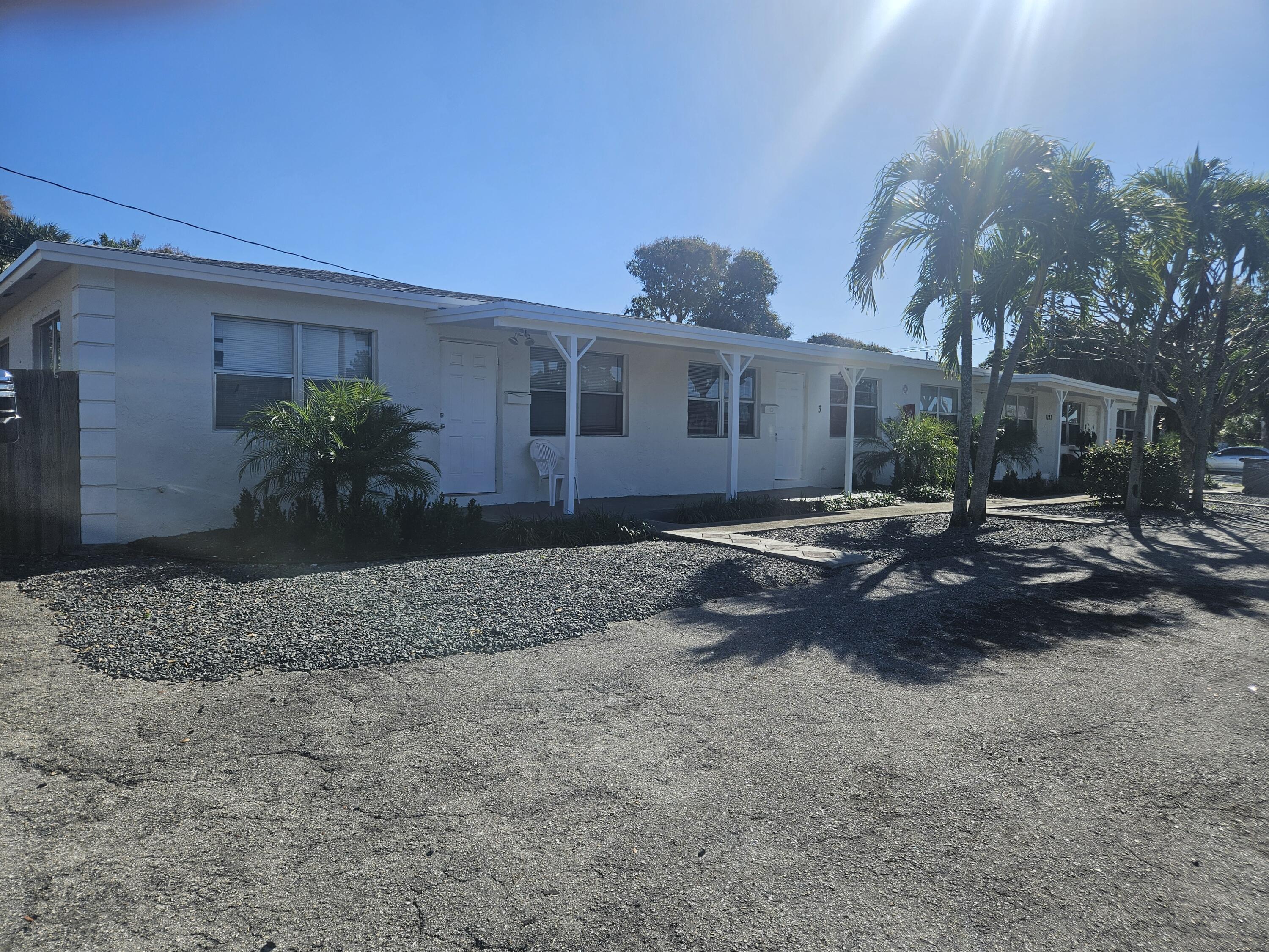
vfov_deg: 58.9
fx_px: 843
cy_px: 476
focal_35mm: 23
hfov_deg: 73.9
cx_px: 634
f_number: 1.8
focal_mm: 5.4
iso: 25
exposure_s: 1/2346
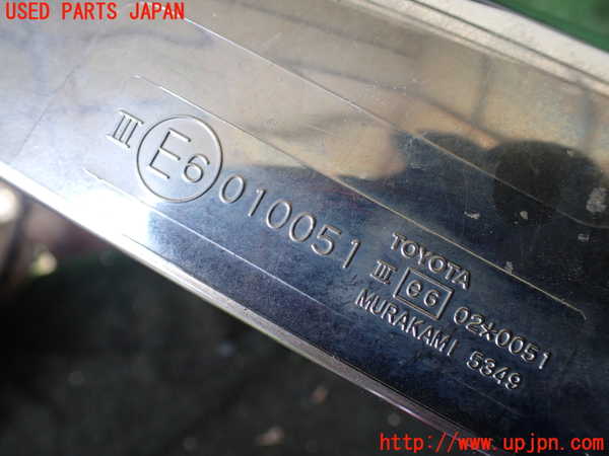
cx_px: 304
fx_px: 528
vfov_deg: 46.8
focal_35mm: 30
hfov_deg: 60.0
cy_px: 228
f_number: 2.3
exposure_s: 1/125
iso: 200
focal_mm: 5.4
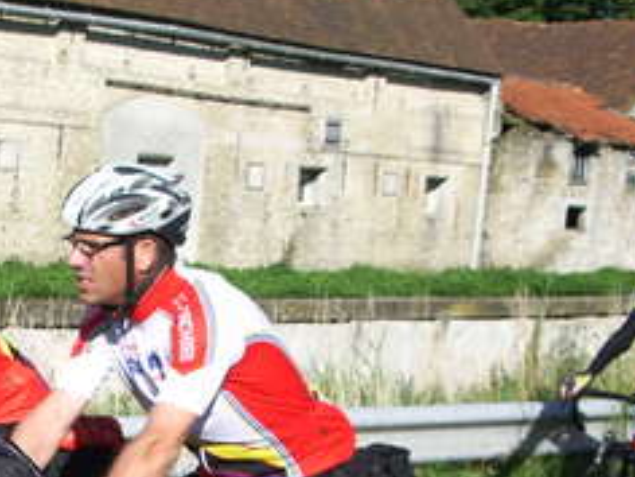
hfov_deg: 21.3
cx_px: 16
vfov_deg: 16.4
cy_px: 437
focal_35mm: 89
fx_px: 1633
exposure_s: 1/400
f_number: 4.3
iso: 50
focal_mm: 5.8
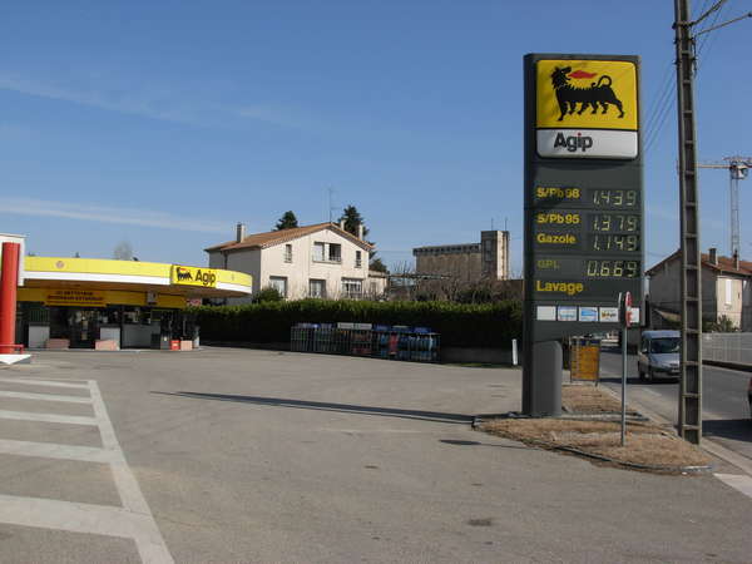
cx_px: 376
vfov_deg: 37.7
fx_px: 826
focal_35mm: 38
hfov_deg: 49.0
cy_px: 282
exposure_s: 1/745
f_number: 4.9
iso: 79
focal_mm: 6.3
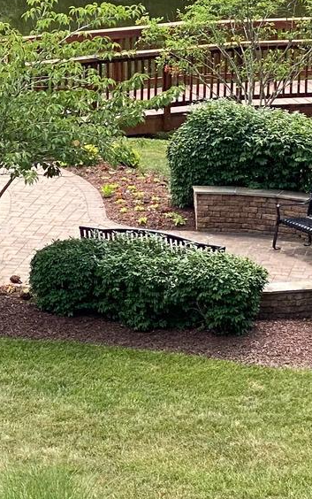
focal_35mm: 200
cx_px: -147
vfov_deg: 10.4
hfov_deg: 6.5
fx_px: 2718
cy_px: 49
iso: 20
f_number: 2
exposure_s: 1/695
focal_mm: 6
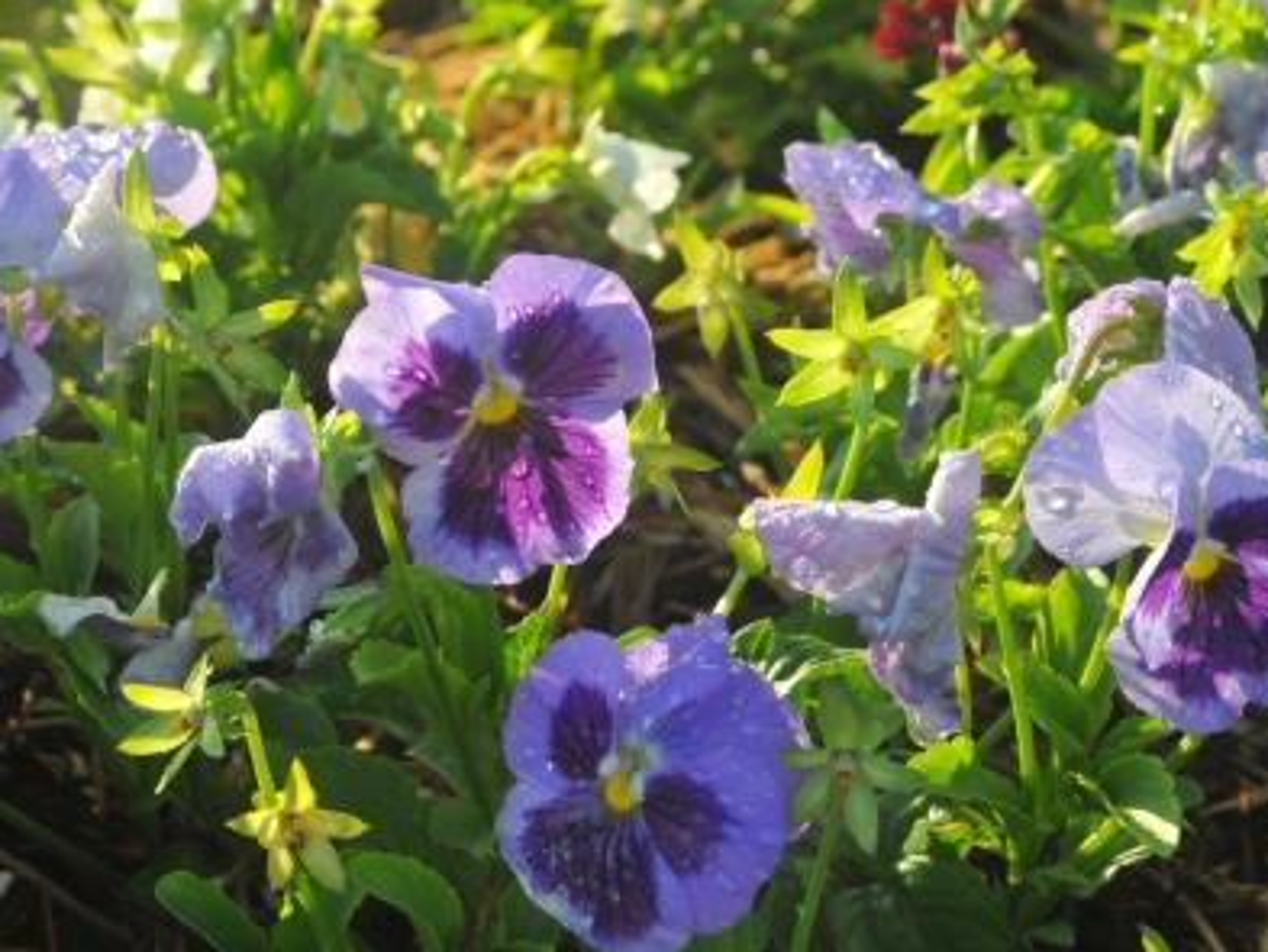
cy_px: 478
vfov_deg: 12.9
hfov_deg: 17.1
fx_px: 4214
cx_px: 619
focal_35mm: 115
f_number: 11
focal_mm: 70
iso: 1250
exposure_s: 1/500
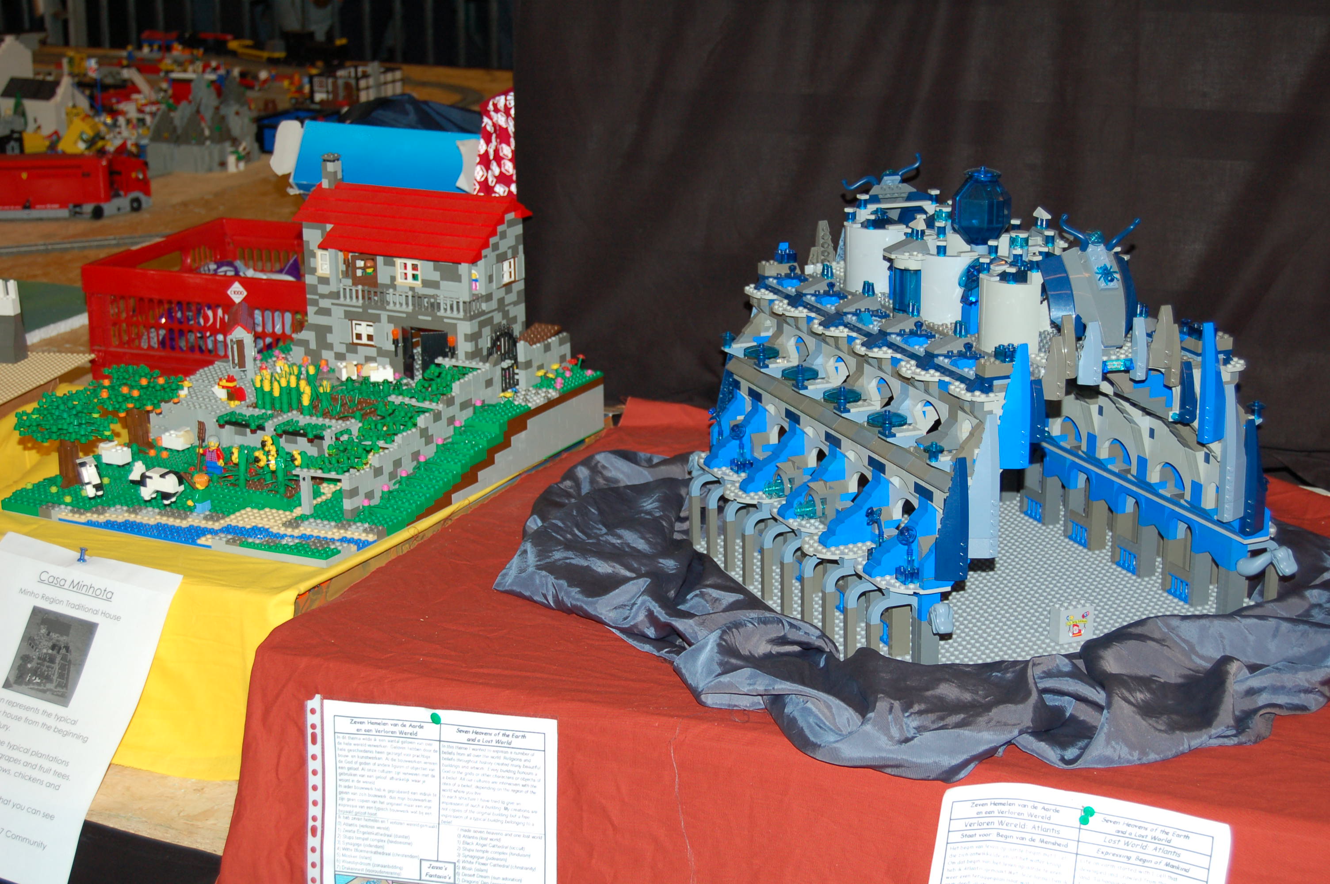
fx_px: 2215
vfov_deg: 22.6
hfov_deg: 33.4
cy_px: 442
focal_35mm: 60
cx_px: 665
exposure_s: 1/60
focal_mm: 40
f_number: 5
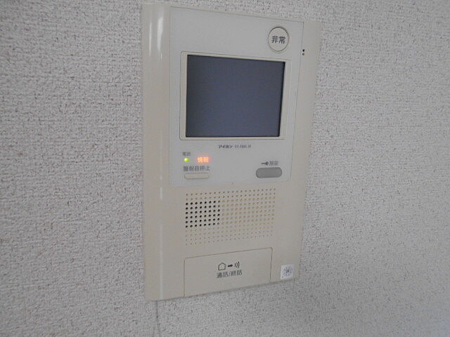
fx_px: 338
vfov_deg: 53.1
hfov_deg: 67.3
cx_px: 225
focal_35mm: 26
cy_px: 168
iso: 220
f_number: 3.2
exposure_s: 1/30
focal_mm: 4.6
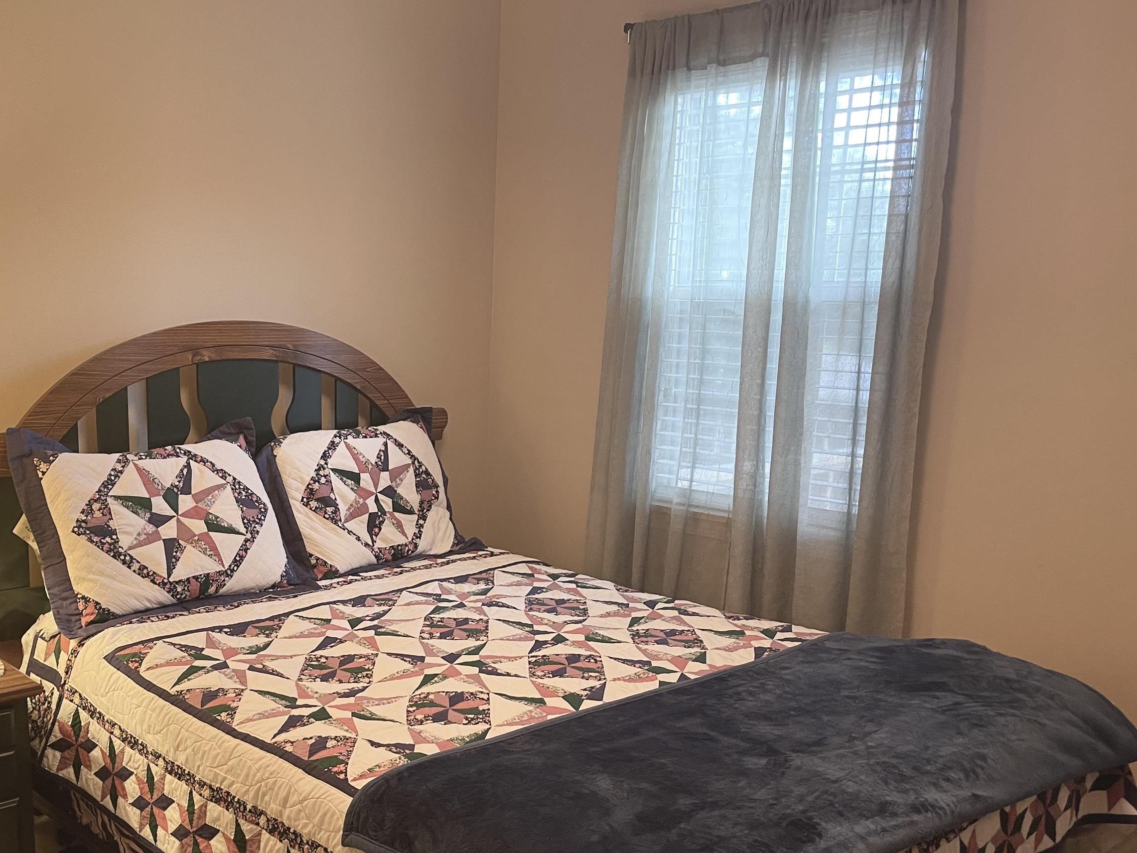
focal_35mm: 35
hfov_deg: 52.2
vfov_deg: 40.3
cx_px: 438
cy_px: 559
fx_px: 1150
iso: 200
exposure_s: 1/60
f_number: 1.6
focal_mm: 5.1
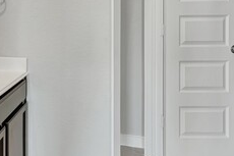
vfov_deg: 32.6
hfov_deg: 43.3
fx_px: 253
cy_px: 19
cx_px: 5
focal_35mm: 39
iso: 100
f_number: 9
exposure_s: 1.3
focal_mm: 14
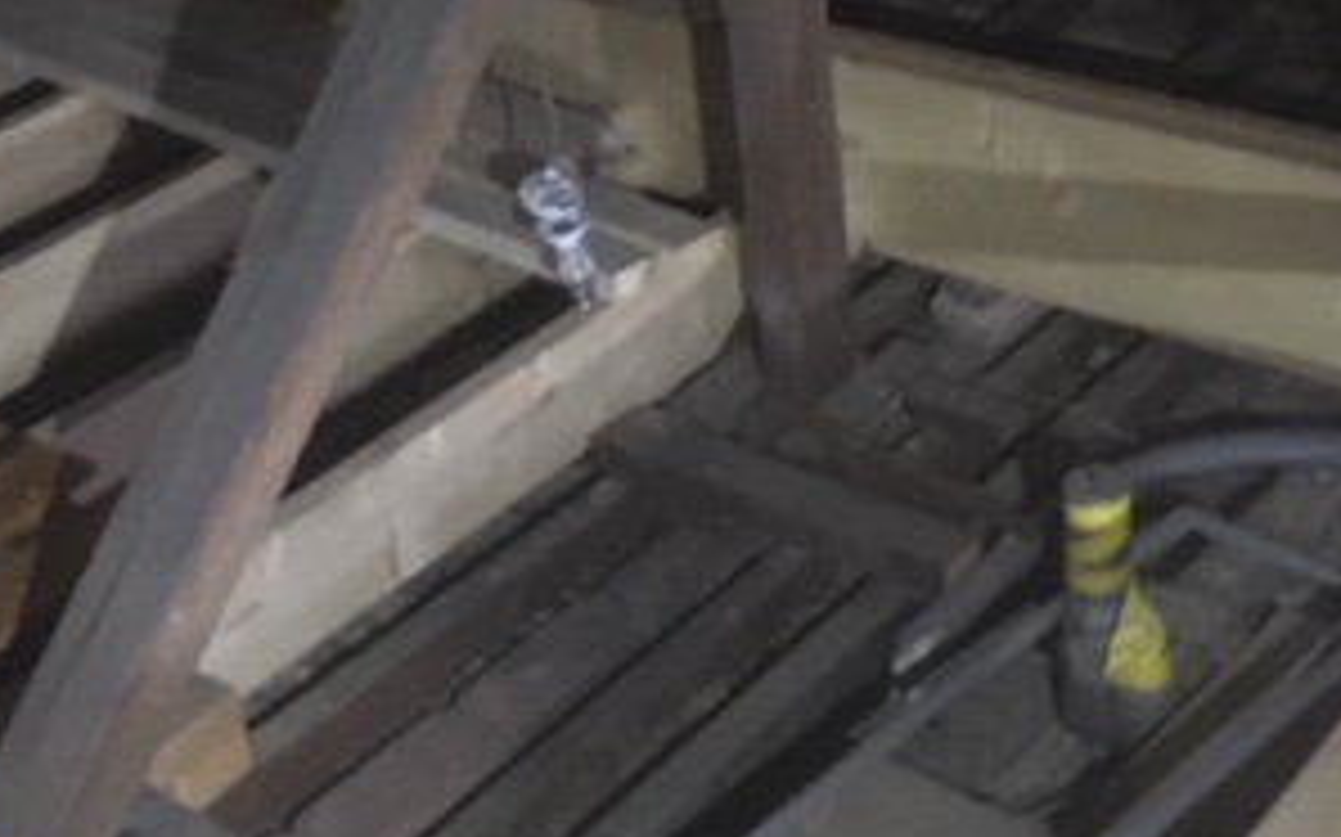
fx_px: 2411
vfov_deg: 19.2
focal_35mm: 66
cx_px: 590
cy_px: 32
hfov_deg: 31.0
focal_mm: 4.15
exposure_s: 1/17
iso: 640
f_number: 2.2
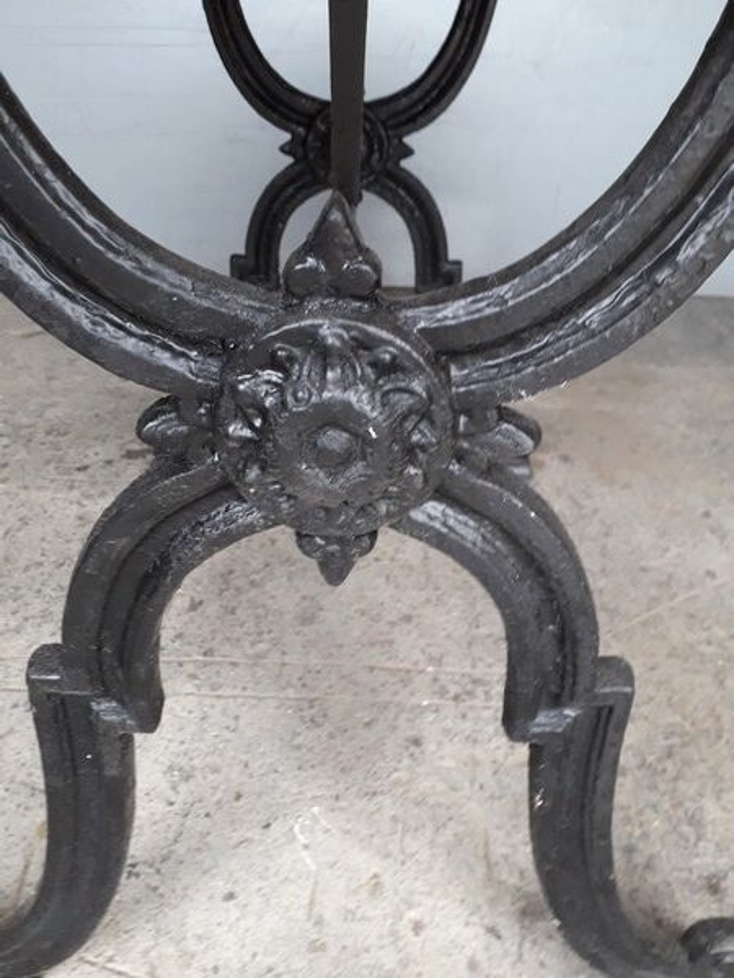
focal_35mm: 27
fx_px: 763
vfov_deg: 65.3
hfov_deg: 51.4
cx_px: 367
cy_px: 489
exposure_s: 1/50
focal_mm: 3.6
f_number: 1.9
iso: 160
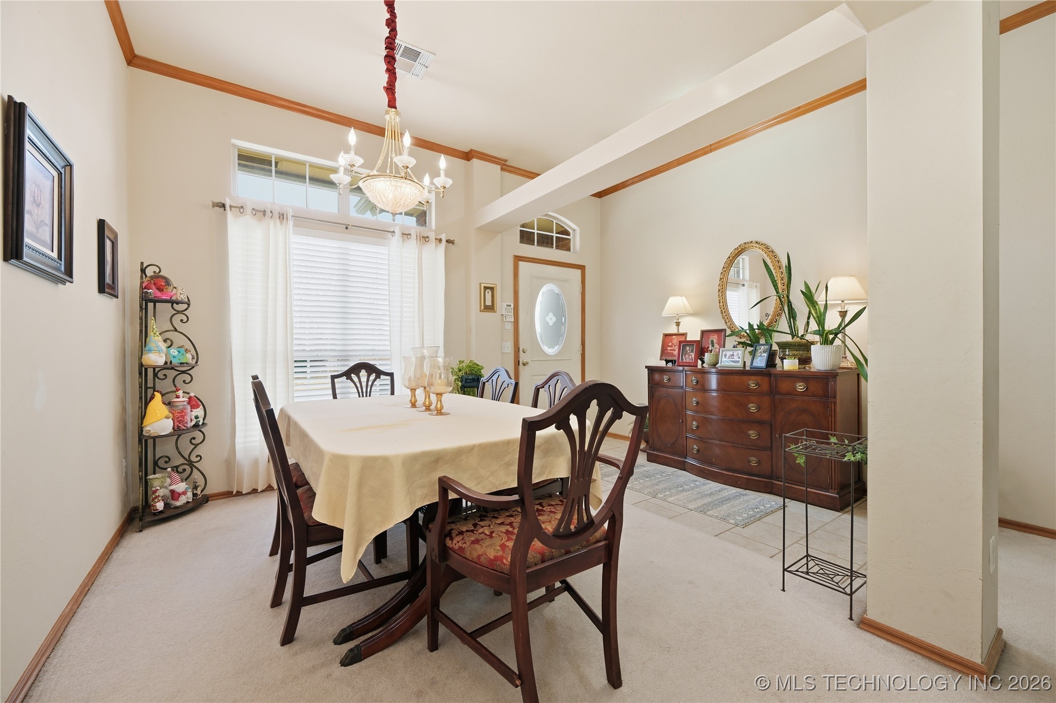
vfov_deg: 81.2
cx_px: 528
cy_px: 352
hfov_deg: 104.3
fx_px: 411
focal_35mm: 14
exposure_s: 1/60
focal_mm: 14
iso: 100
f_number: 6.3
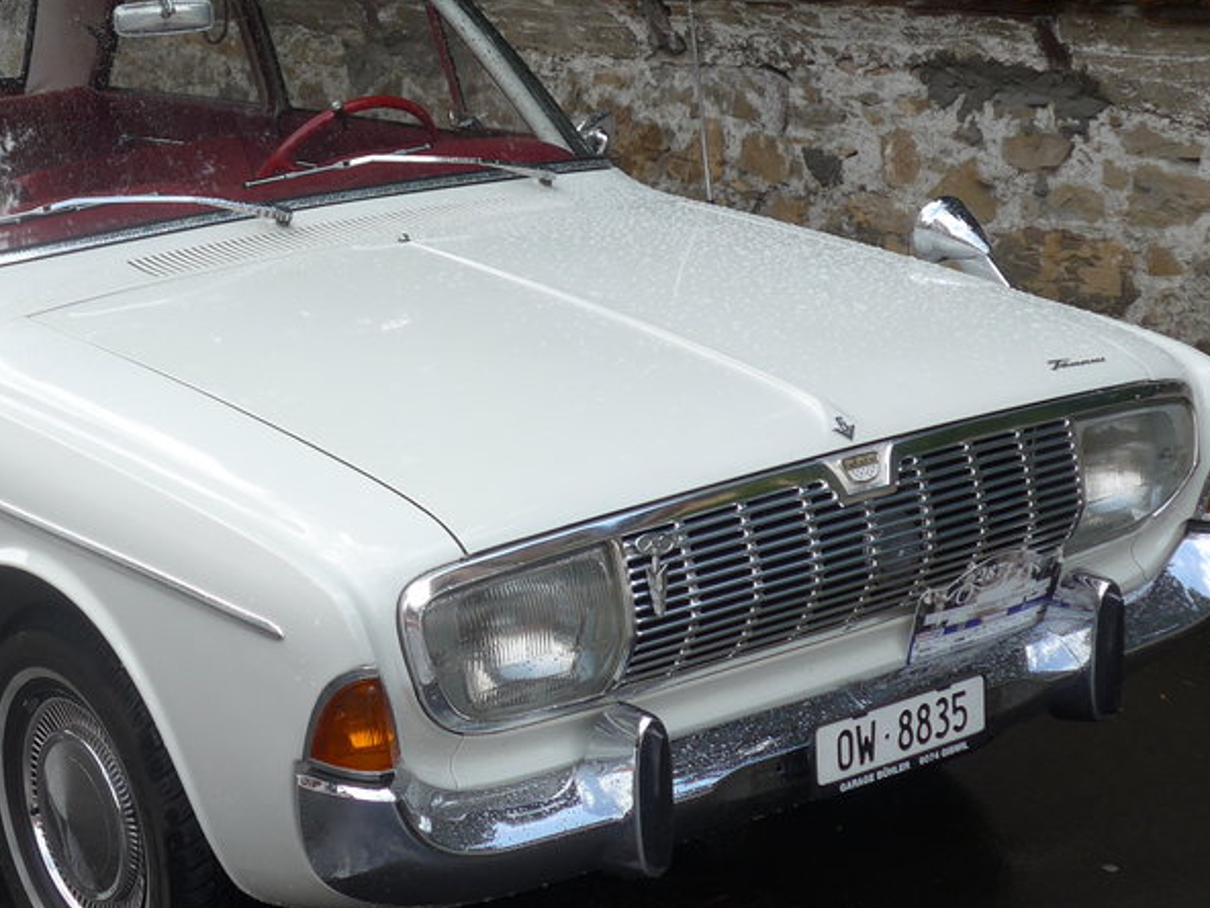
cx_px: 292
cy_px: 350
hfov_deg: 24.4
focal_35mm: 79
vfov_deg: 18.6
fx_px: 2761
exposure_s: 1/500
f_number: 2.8
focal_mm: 8
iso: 80
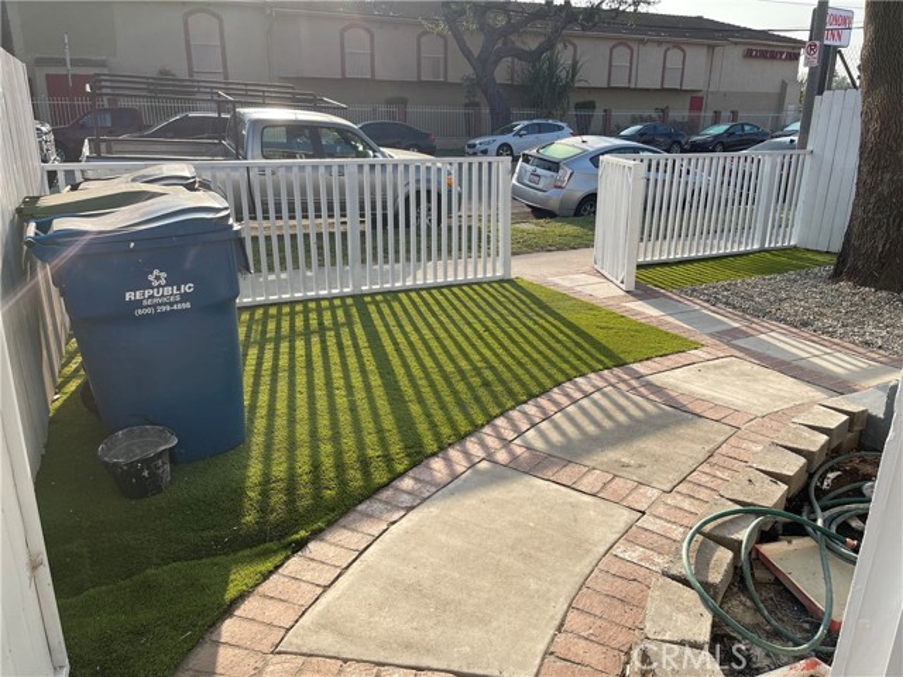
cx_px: 452
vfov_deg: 53.1
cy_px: 338
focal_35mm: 26
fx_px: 678
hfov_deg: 67.3
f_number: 1.6
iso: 32
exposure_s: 1/1642
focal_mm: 5.1
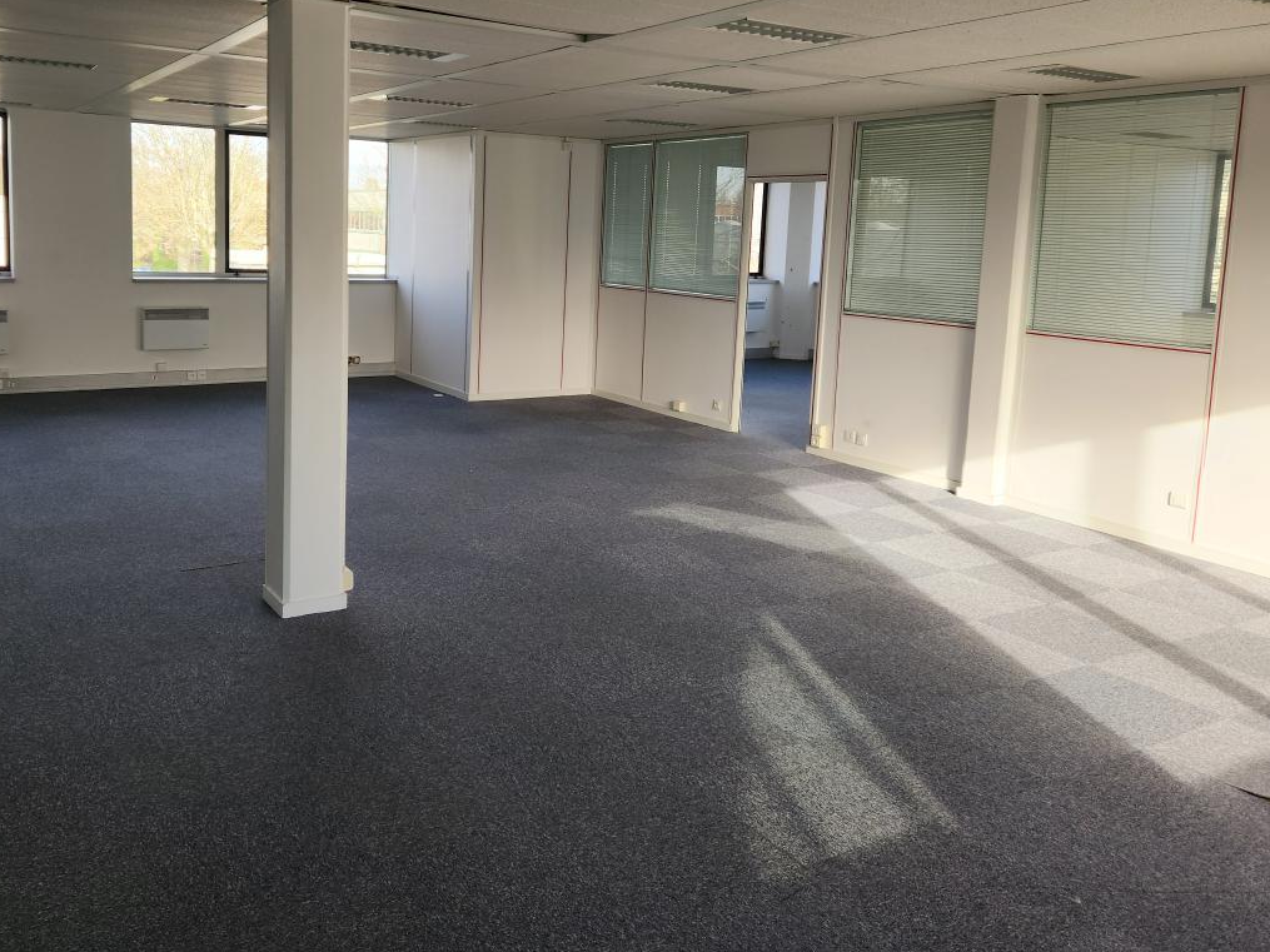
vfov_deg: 47.8
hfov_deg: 61.1
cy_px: 354
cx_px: 509
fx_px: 1064
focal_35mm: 29
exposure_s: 1/50
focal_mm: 5.4
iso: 32
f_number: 1.8
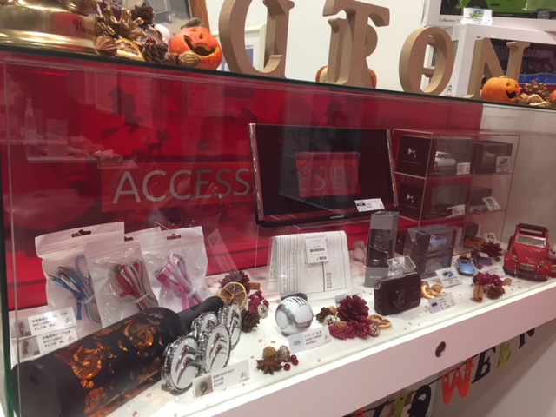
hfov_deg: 61.7
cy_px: 208
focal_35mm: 29
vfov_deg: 48.2
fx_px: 466
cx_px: 278
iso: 64
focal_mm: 4.15
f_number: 2.2
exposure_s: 1/30
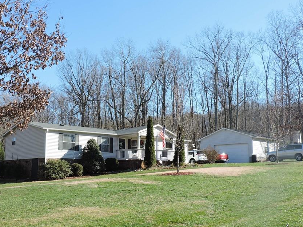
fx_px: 376
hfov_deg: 43.7
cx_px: 125
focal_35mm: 43
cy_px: 130
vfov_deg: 33.6
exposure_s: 1/500
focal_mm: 6.2
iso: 100
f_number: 3.3
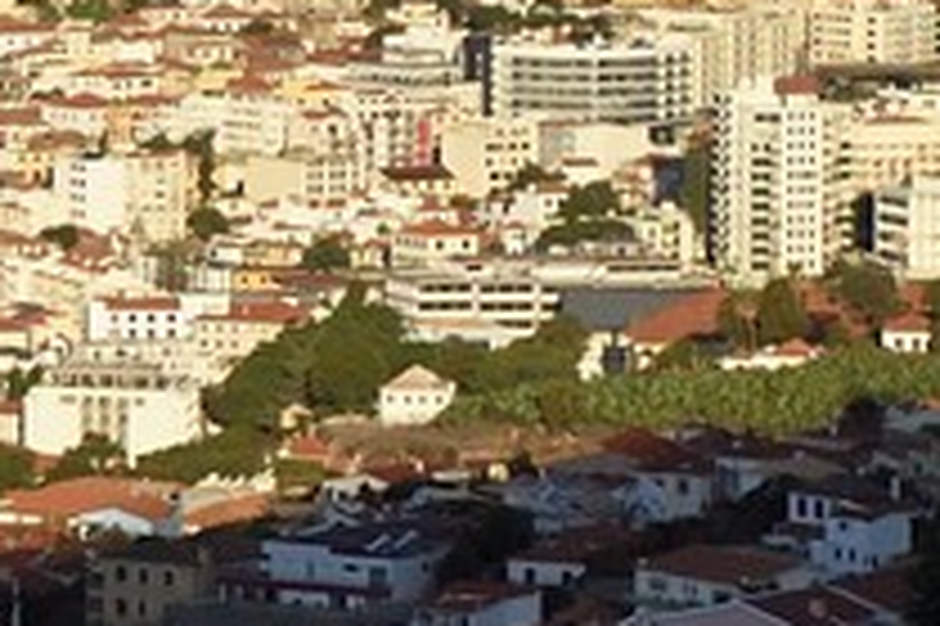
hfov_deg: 3.7
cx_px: -2325
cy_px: -290
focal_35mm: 536
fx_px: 13984
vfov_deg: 2.6
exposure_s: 1/2500
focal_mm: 70
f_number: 6.3
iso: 400
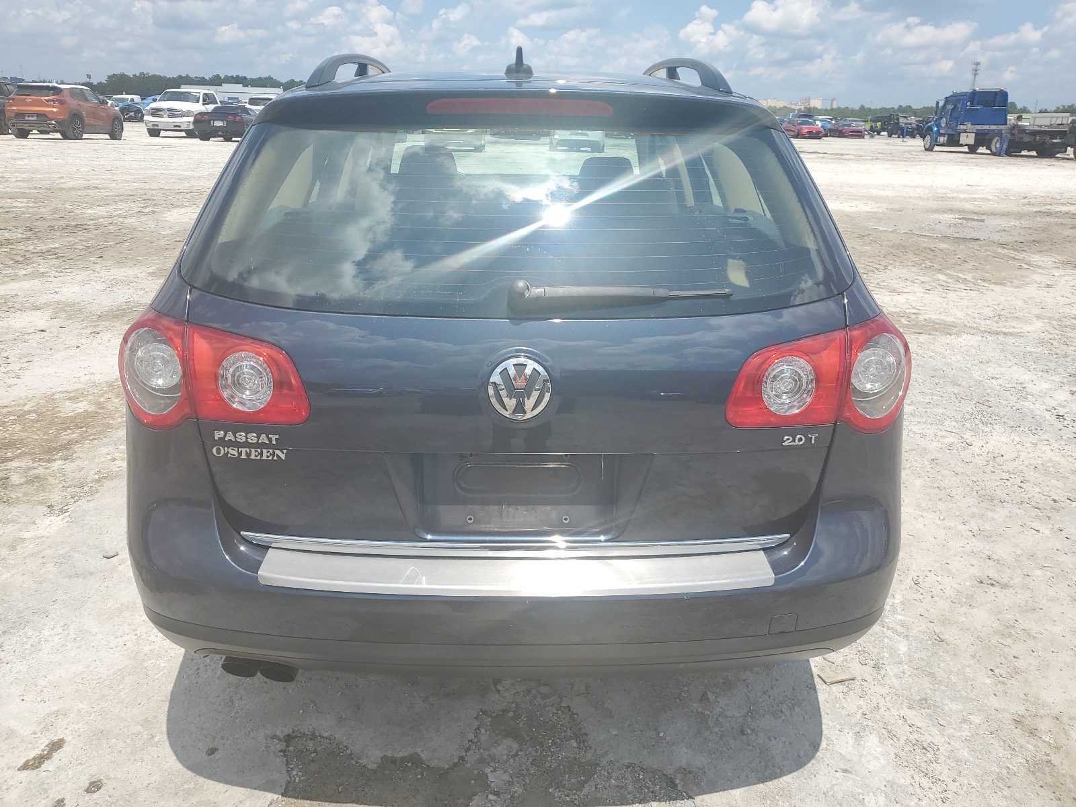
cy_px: 404
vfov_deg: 53.1
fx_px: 808
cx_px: 538
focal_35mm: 26
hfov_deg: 67.3
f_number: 1.5
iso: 50
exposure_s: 1/3333
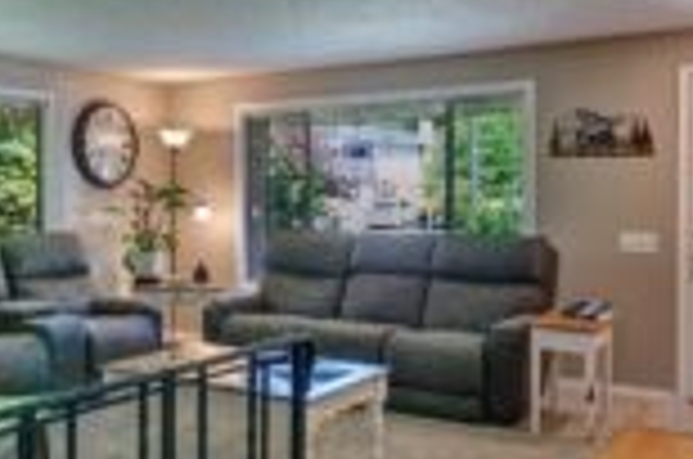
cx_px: 216
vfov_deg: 33.7
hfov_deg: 48.6
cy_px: 308
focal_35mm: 39
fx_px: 749
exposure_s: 1/10
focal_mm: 10
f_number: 5
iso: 160
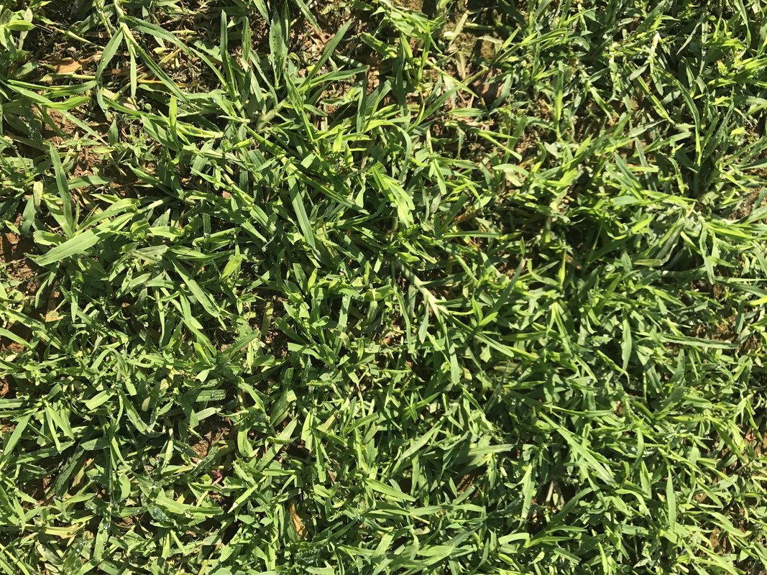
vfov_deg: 49.7
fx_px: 620
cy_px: 288
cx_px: 384
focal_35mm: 28
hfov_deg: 63.4
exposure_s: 1/921
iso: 20
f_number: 1.8
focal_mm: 3.99
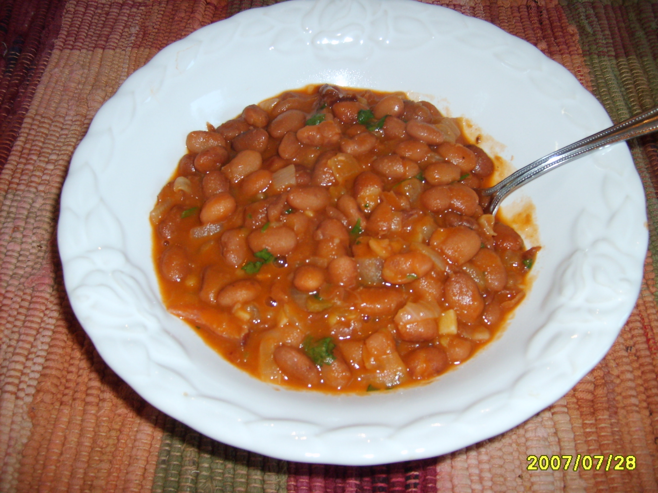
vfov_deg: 40.7
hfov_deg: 52.6
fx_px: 665
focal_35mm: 35
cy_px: 246
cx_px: 329
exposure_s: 1/45
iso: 100
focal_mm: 5.8
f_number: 2.8
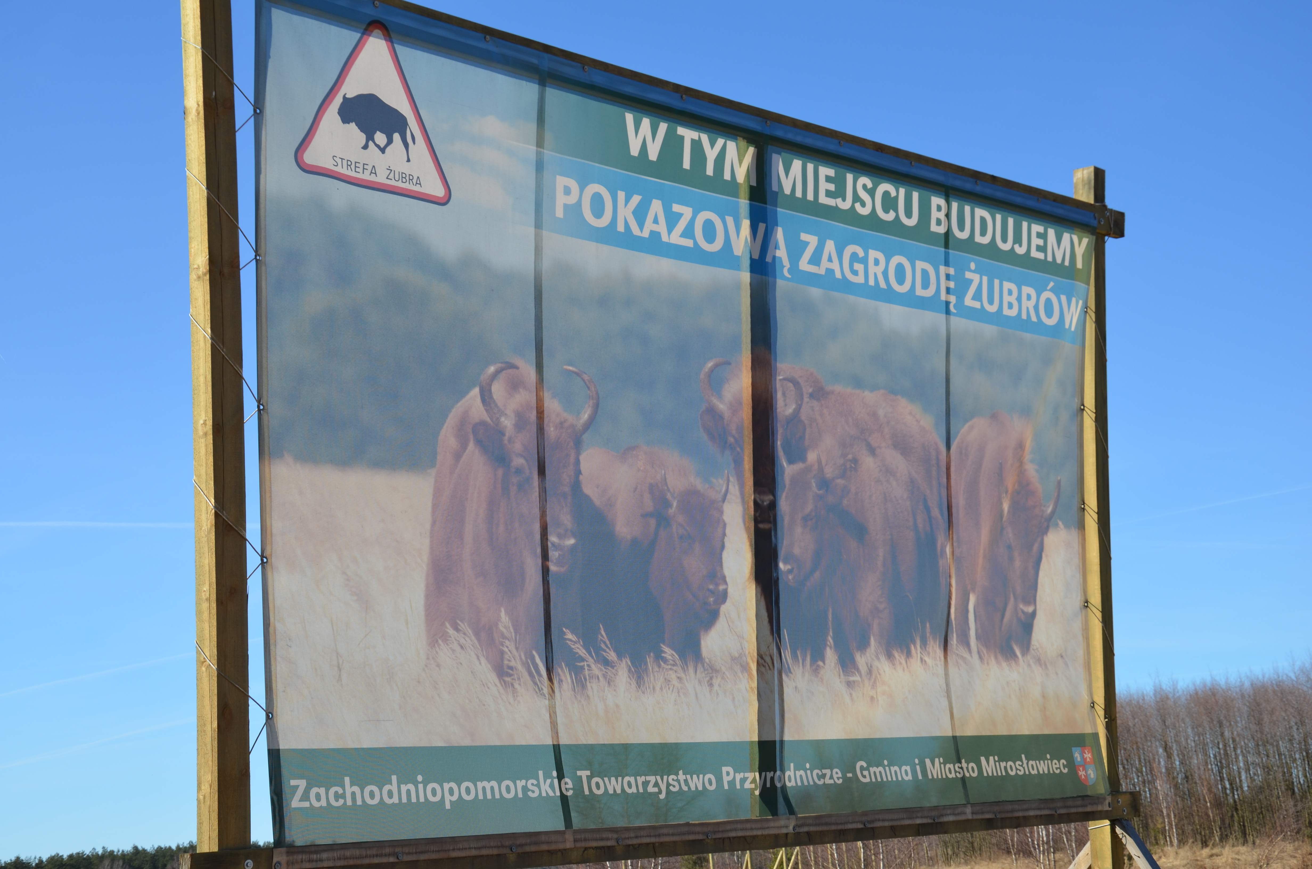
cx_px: 656
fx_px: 2073
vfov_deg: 23.7
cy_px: 434
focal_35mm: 57
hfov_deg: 35.1
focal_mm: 38
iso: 125
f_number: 8
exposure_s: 1/250
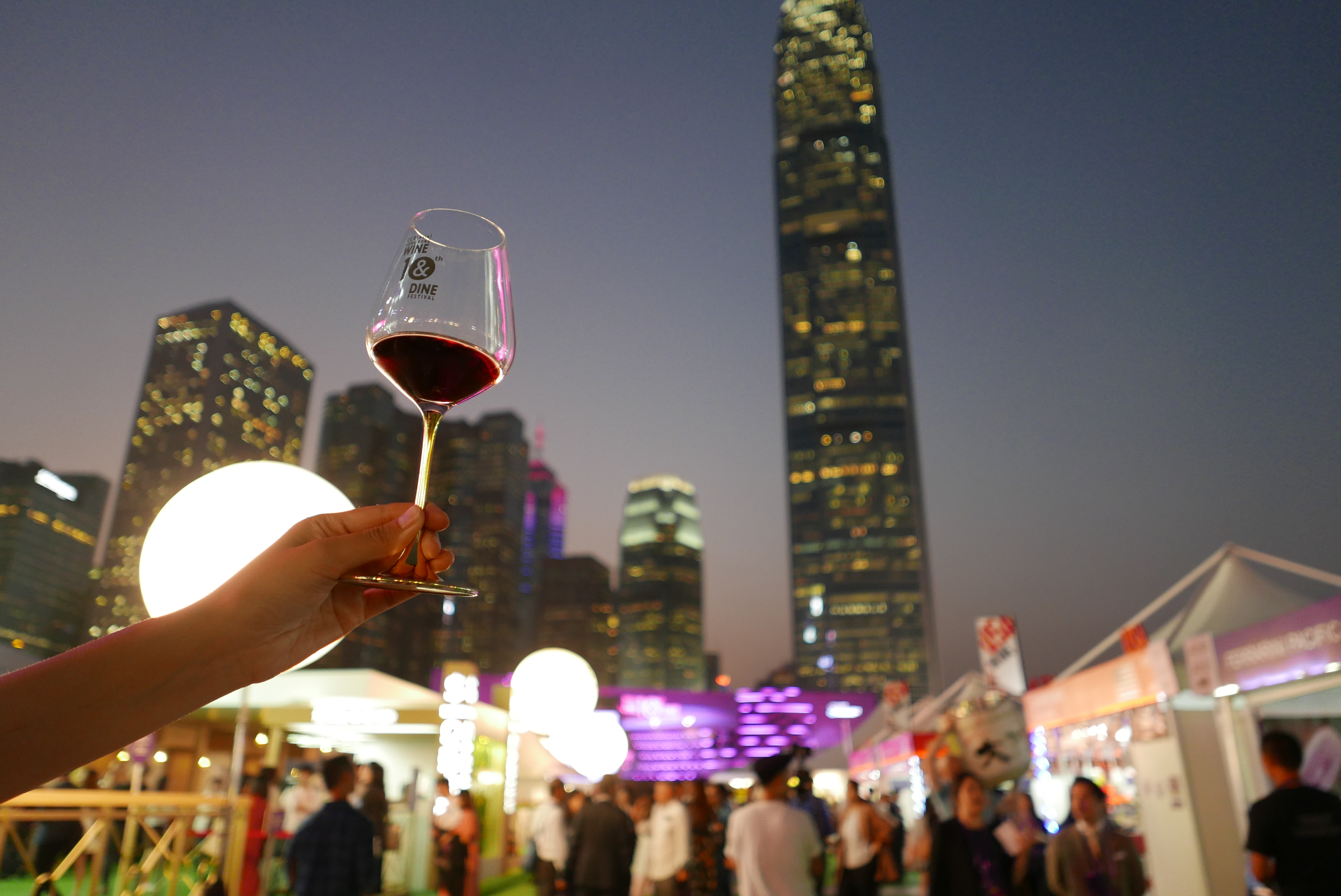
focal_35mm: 24
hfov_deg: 73.7
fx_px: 895
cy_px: 448
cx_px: 670
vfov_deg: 53.2
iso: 500
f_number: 1.7
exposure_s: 1/60
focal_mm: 10.9
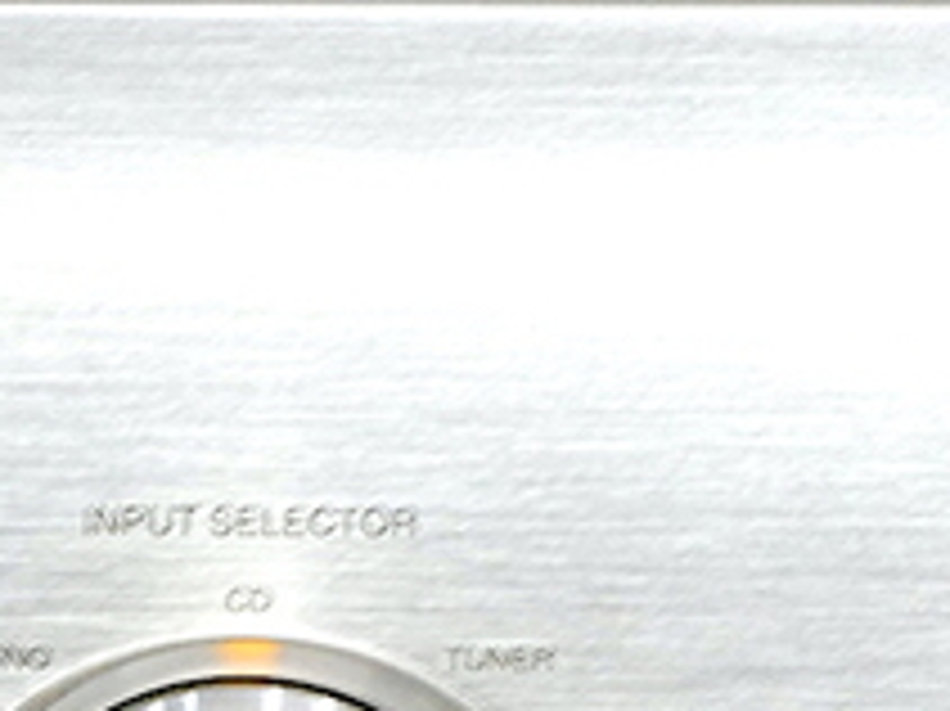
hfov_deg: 2.7
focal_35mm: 728
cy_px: 981
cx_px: -738
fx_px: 19968
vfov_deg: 2.0
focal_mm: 28.7
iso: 200
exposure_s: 1/5
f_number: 5.5
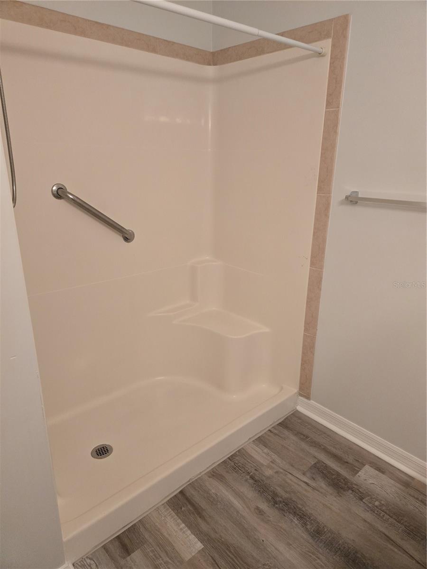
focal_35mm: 23
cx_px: 214
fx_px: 378
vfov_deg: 73.9
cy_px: 284
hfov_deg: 58.9
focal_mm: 5.4
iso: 640
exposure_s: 1/120
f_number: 1.8
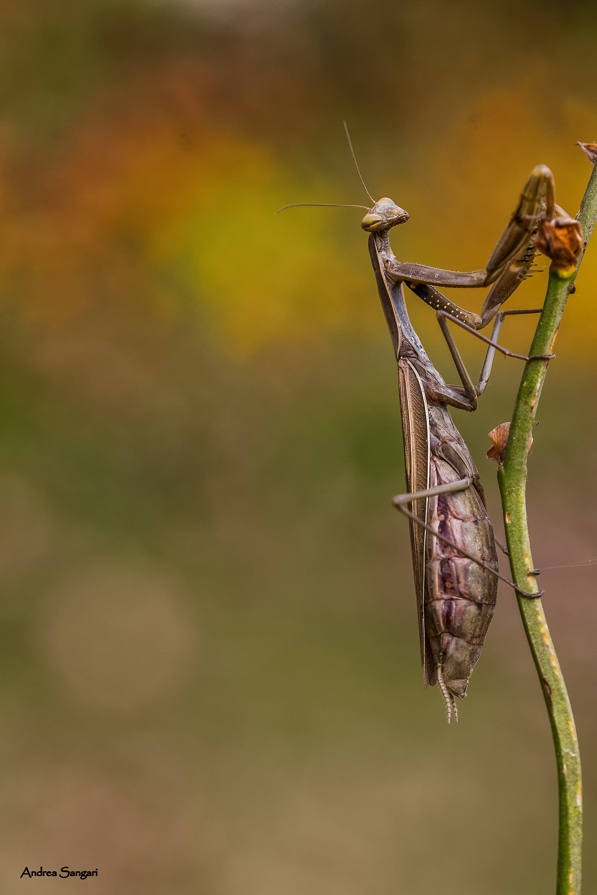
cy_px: 448
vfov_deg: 13.0
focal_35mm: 158
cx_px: 298
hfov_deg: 8.7
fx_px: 3918
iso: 640
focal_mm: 105
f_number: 7.1
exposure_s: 1/640
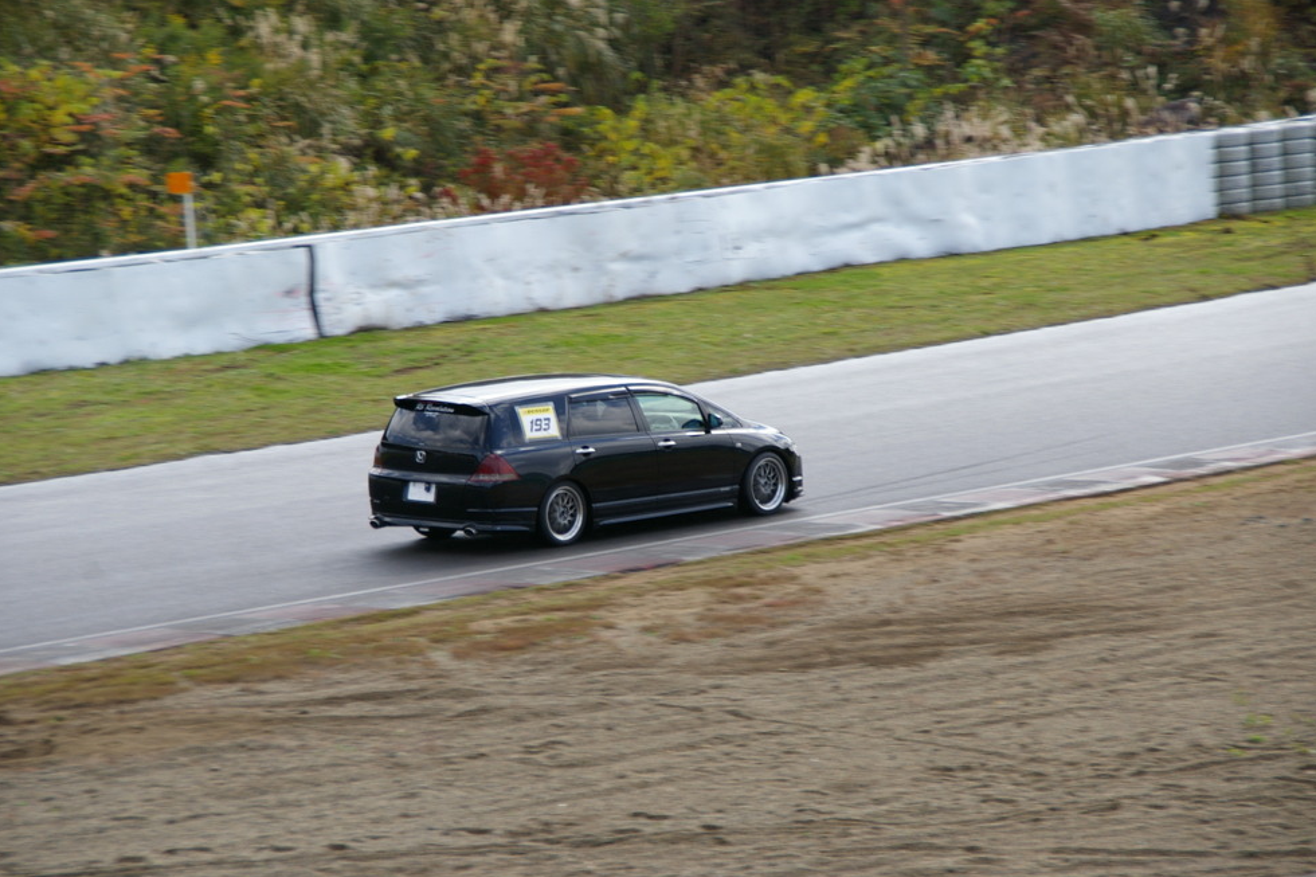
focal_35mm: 188
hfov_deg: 10.9
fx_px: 6871
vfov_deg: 7.3
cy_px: 450
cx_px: 658
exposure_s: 1/250
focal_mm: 120
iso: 200
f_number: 8
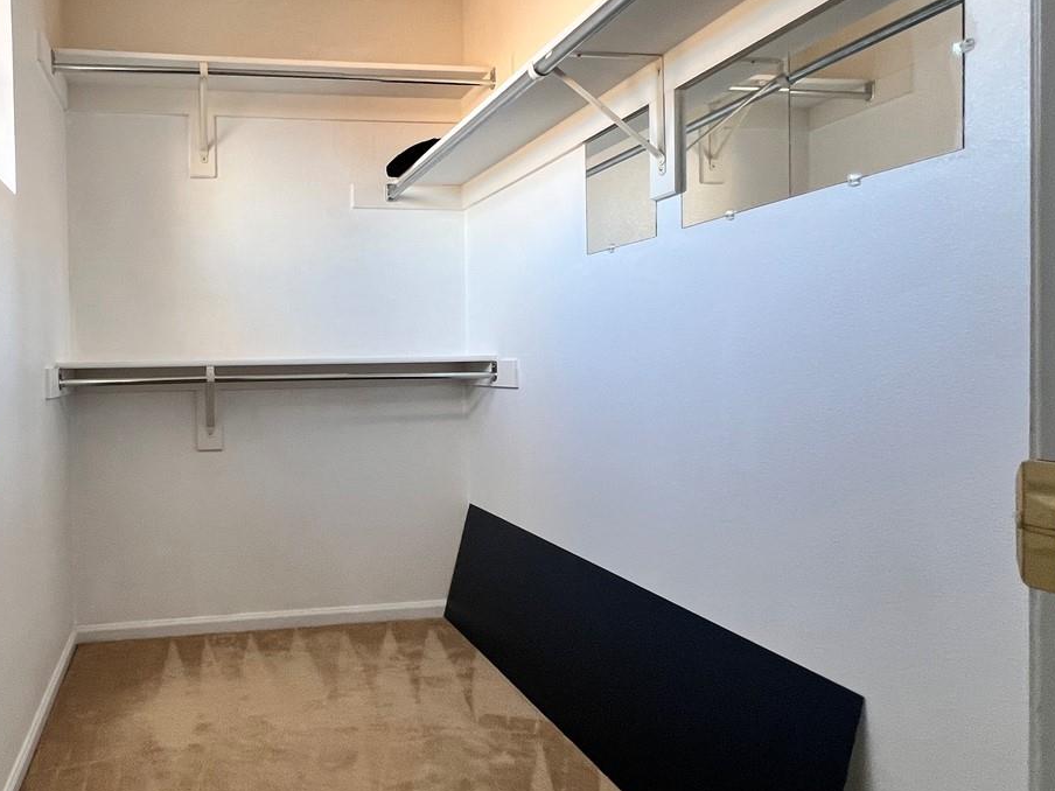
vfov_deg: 58.9
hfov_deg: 70.4
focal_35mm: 23
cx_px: 302
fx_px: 701
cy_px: 378
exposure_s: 1/120
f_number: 1.8
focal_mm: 1.57
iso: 160
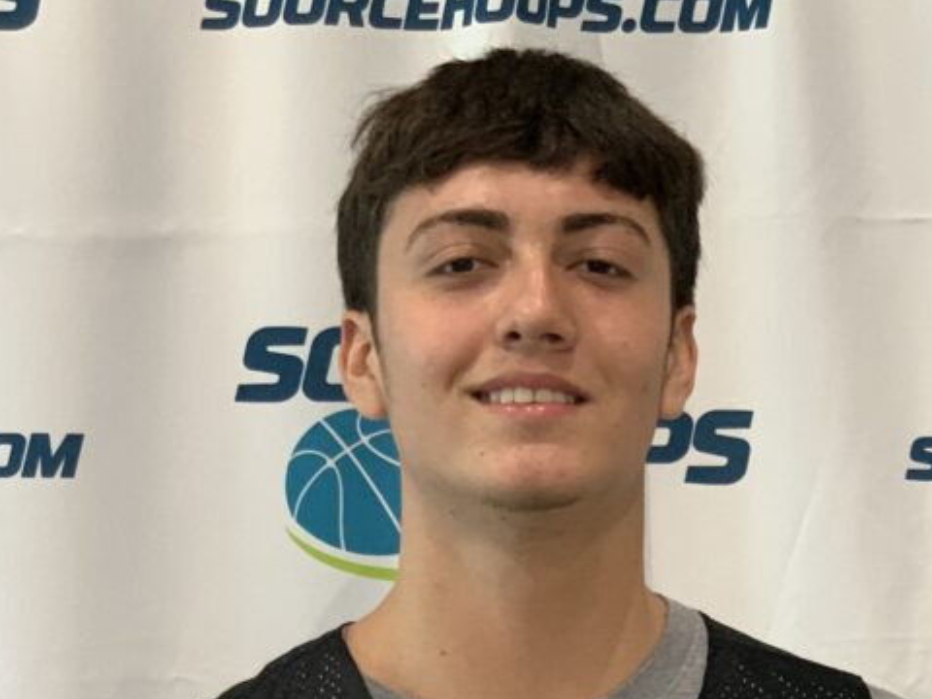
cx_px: 530
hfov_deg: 15.2
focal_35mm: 130
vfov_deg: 11.3
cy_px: 711
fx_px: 3500
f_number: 2.4
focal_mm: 6
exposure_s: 1/60
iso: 160
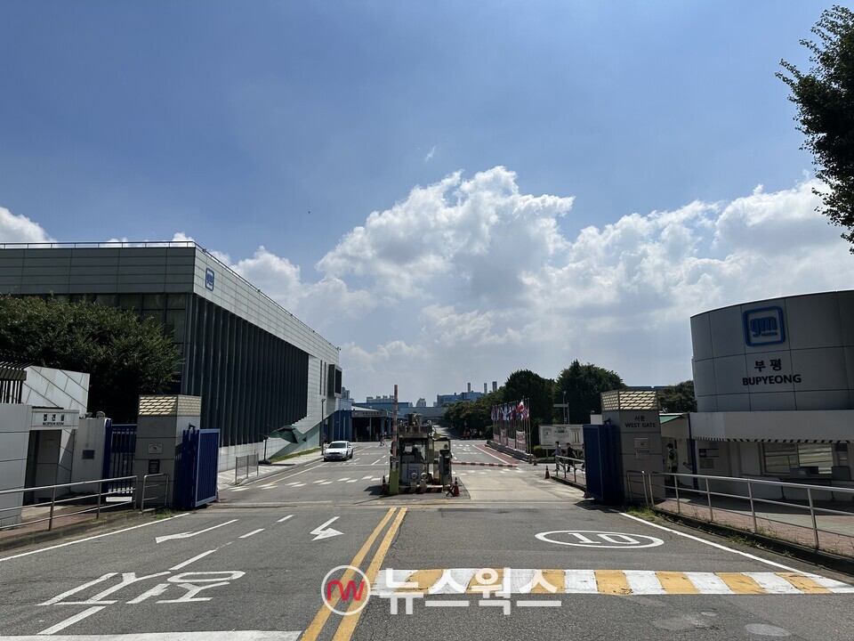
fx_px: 592
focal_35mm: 24
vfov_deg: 56.8
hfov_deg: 71.6
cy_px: 320
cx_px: 427
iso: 80
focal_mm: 6.86
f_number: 1.78
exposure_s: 1/15625
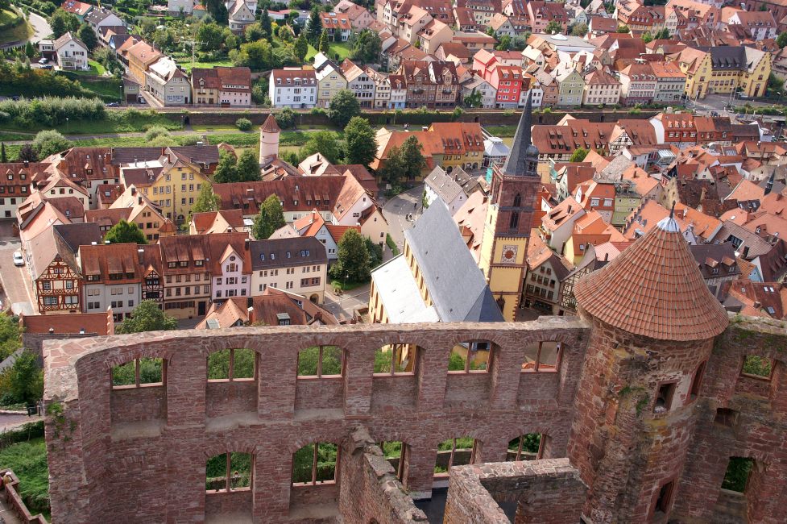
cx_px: 394
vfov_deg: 31.9
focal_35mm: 42
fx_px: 918
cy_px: 262
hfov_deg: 46.4
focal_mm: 28
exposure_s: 1/100
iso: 100
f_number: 9
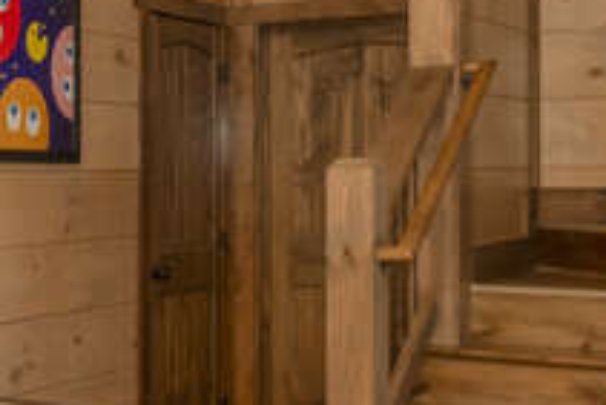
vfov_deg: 17.1
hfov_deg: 22.4
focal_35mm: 80
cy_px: 164
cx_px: -207
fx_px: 1348
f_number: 8
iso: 1250
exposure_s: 1/200
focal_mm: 22
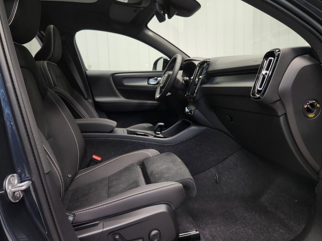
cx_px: 163
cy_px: 112
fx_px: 242
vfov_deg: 53.0
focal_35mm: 26
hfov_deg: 67.3
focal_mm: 5.4
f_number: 1.8
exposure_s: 1/100
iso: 250
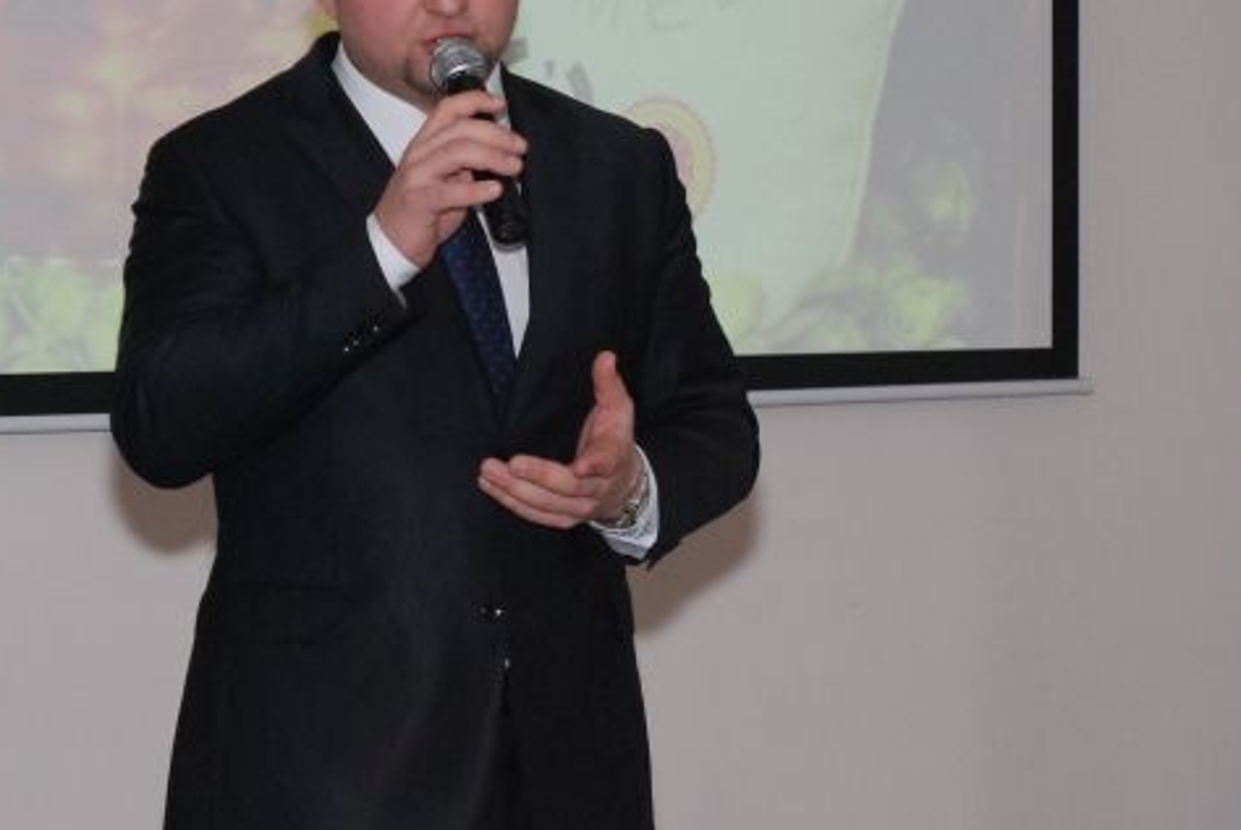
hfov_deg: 12.6
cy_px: 347
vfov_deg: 8.5
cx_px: 343
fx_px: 5590
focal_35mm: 162
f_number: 7.1
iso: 800
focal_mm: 50
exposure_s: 1/60
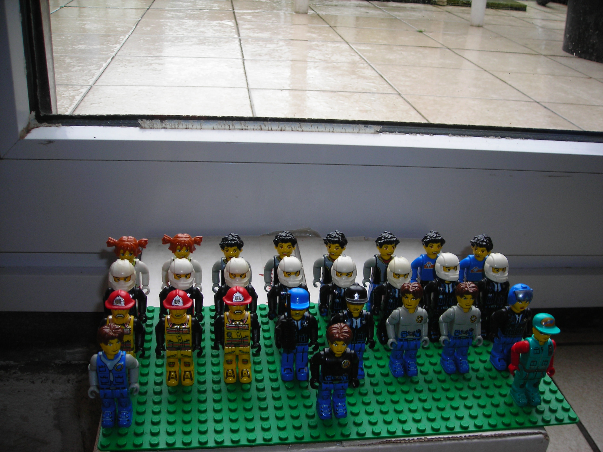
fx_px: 662
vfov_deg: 37.7
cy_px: 226
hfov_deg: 49.0
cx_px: 302
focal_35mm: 38
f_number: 3.2
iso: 50
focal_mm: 6.3
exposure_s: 1/30
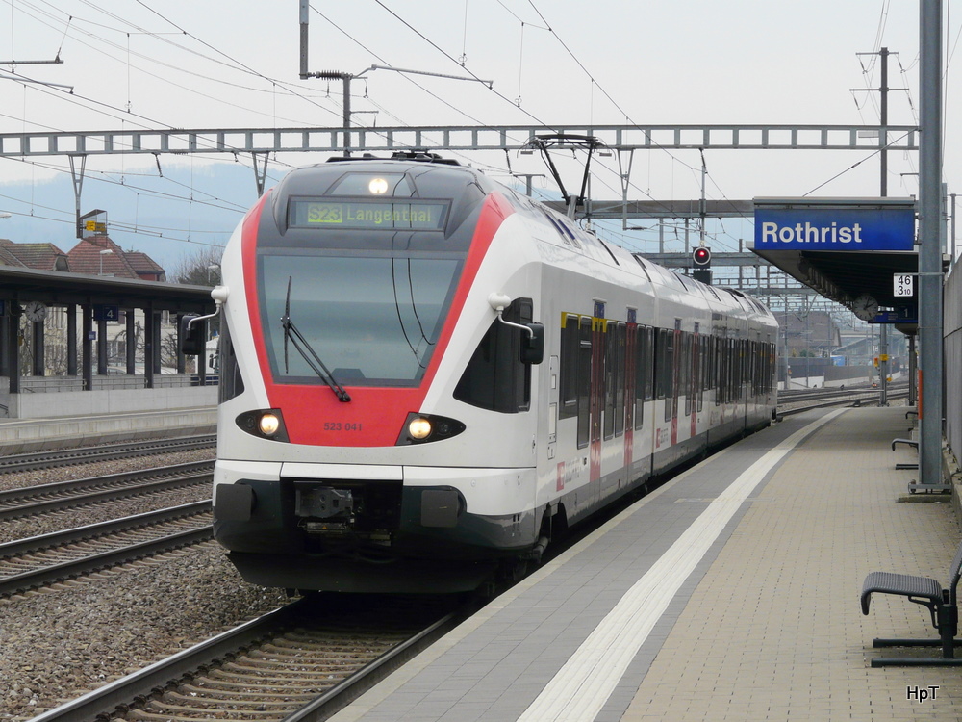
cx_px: 481
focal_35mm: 120
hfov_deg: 16.4
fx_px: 3335
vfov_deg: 12.3
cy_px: 361
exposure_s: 1/250
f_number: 5
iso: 100
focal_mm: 19.7
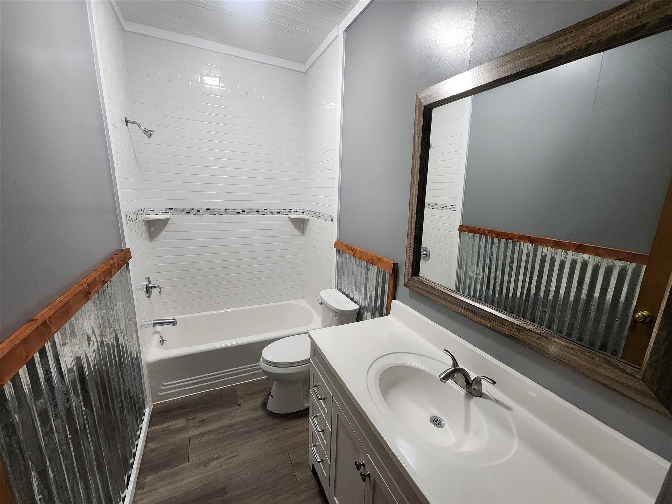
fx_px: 252
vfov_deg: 89.9
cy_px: 252
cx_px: 336
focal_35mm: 13
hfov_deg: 106.2
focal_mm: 2.2
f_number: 2.2
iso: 400
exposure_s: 1/60
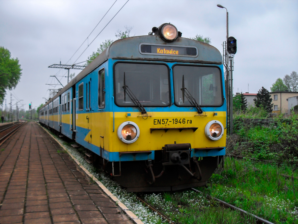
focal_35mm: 38
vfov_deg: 37.7
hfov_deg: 49.0
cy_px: 112
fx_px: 327
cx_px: 149
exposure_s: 1/45
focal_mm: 6.3
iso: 80
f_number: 2.8
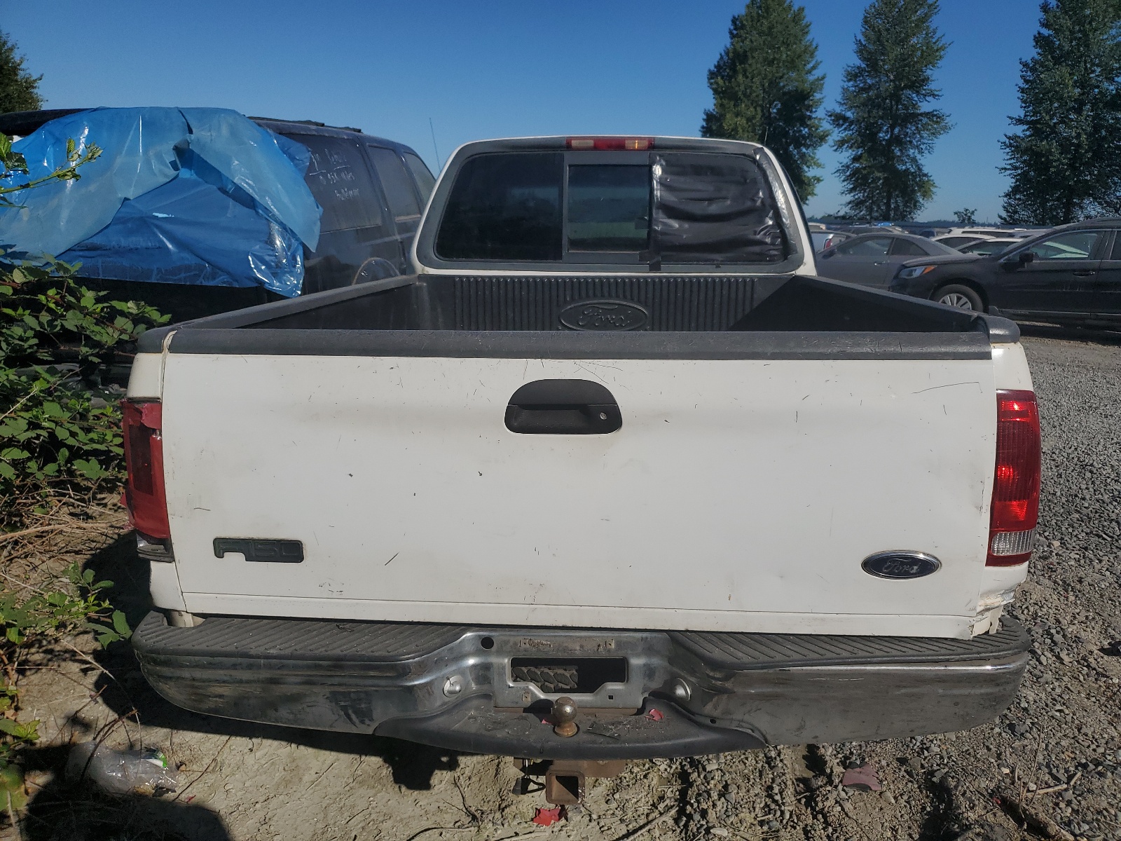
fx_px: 842
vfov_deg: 53.1
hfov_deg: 67.3
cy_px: 420
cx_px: 560
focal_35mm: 26
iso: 52
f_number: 1.5
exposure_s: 1/10000
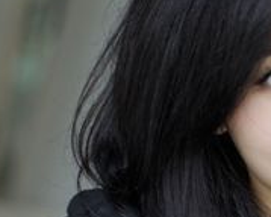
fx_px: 1731
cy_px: 190
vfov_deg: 7.1
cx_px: 409
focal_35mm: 216
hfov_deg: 8.7
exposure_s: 1/80
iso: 200
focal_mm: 50
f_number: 2
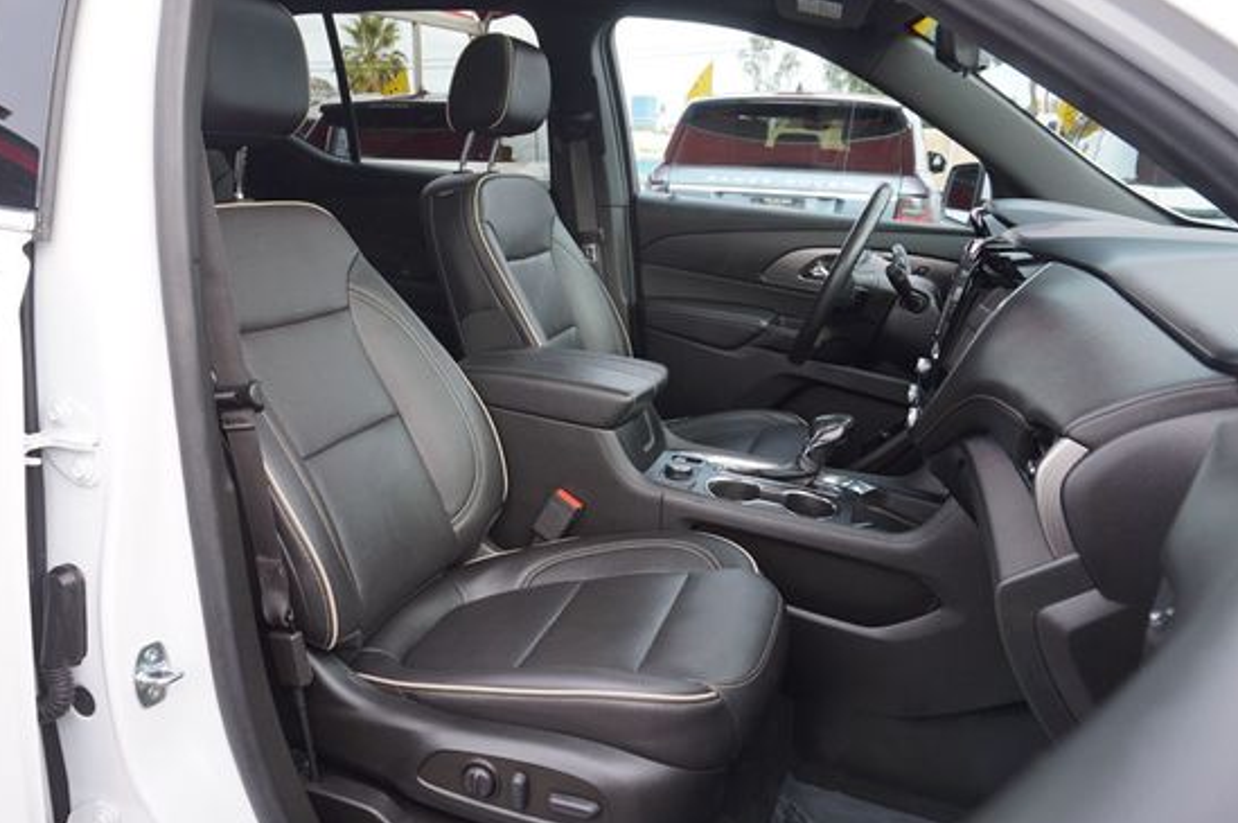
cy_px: 390
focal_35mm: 28
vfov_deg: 46.3
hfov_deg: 65.2
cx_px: 525
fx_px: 962
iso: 100
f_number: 5
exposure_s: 1/80
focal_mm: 16
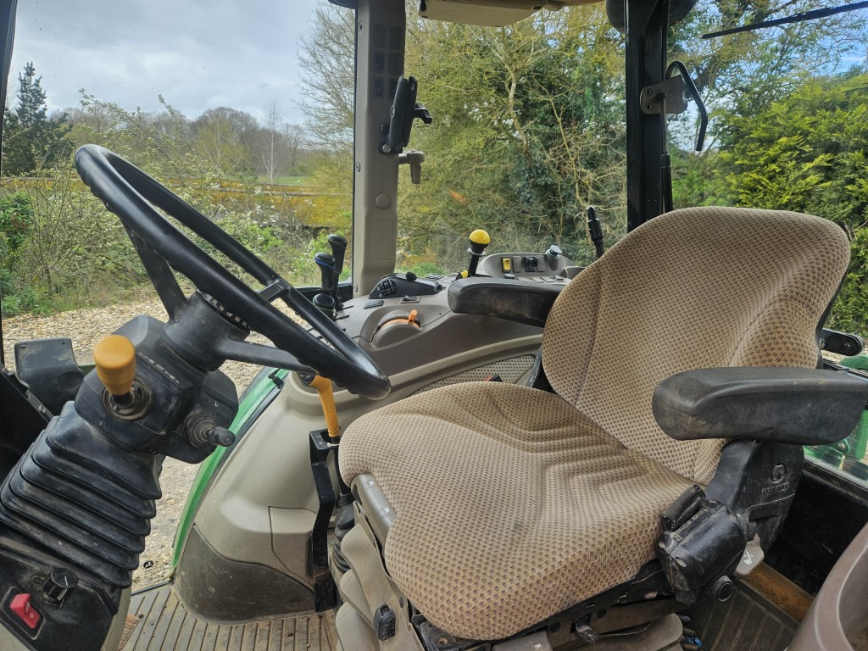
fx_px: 577
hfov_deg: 73.9
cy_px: 326
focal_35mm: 23
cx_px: 434
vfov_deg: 58.9
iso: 40
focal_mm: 5.4
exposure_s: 1/414
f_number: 1.8
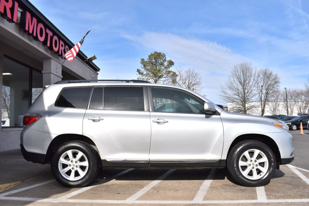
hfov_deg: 61.9
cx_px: 154
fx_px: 257
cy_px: 103
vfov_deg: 43.6
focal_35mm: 30
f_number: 8
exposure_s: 1/1000
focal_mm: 20
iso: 200
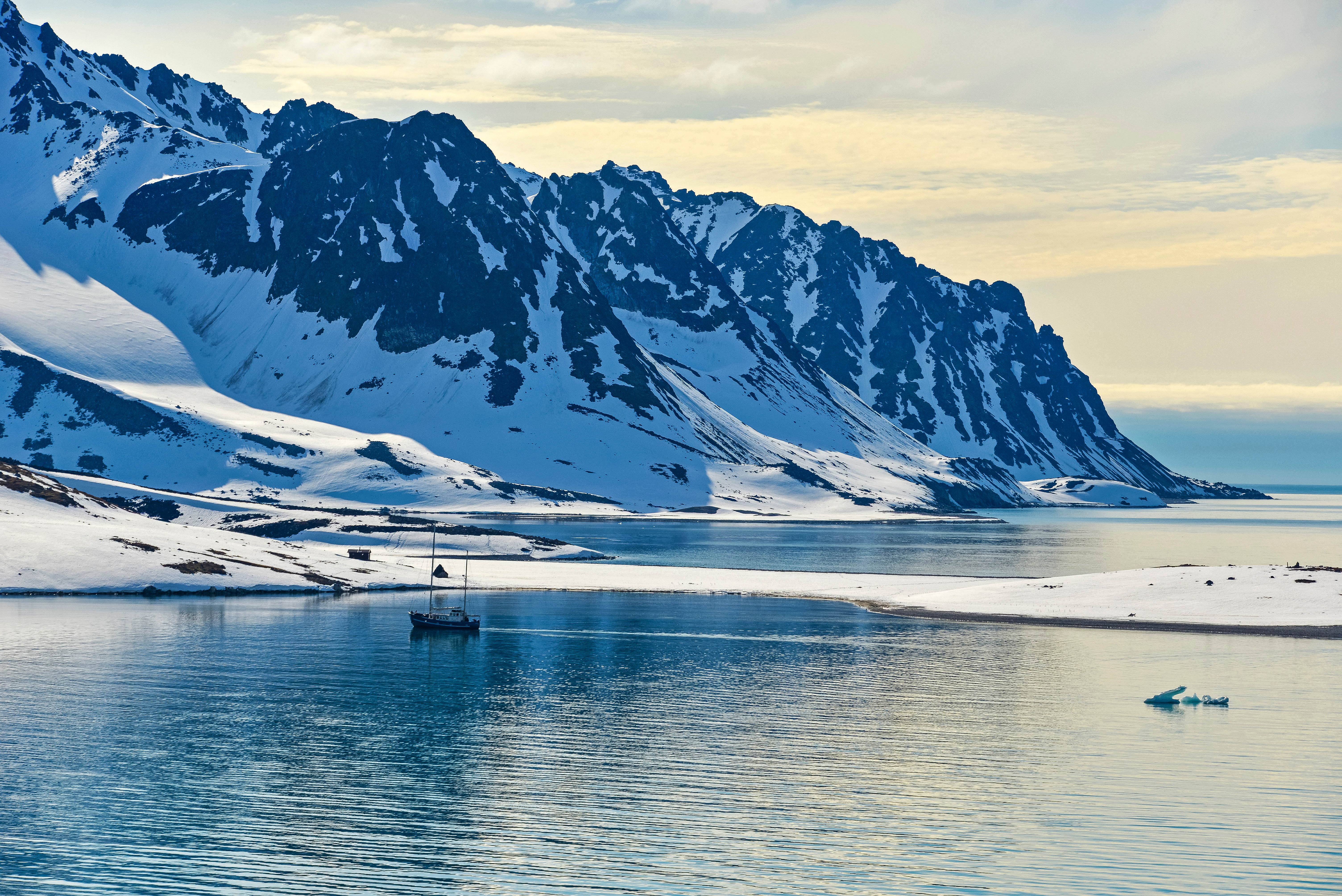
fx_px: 5034
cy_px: 448
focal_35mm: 135
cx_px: 671
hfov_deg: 15.2
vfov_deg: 10.2
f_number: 9
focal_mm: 135
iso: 100
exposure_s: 1/500
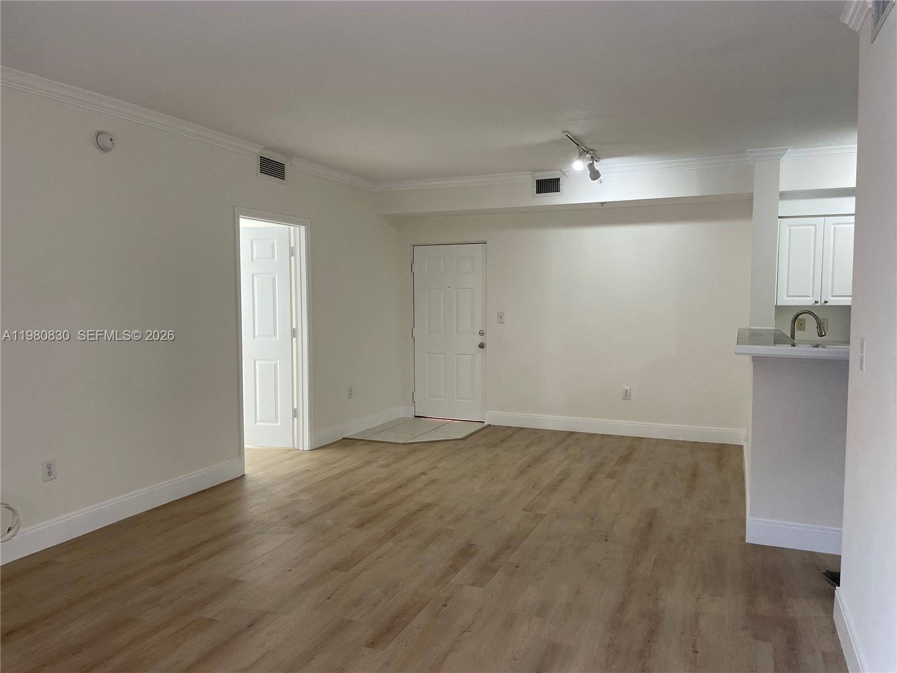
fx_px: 674
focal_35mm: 26
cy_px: 336
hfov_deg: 67.3
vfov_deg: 53.1
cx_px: 448
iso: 125
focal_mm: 4.2
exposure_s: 1/120
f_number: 1.6
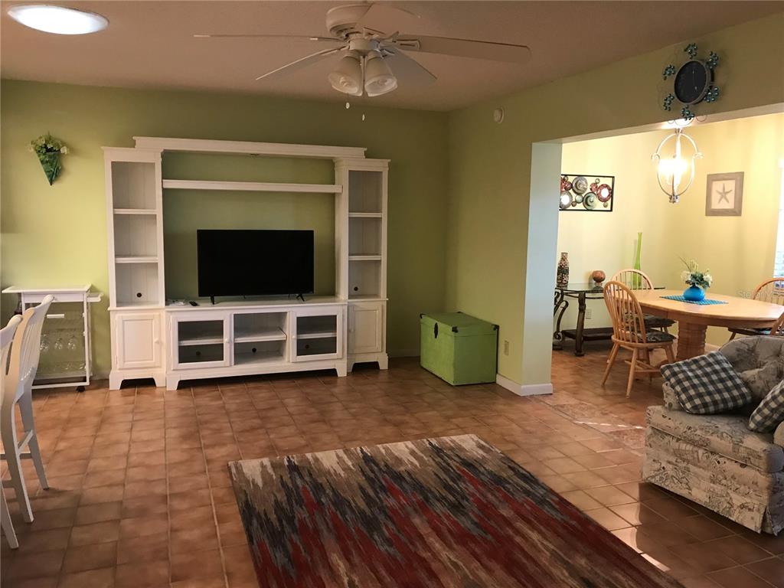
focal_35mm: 28
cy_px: 294
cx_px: 392
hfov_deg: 63.4
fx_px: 634
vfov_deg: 49.7
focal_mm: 3.99
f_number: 1.8
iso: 50
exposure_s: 1/15
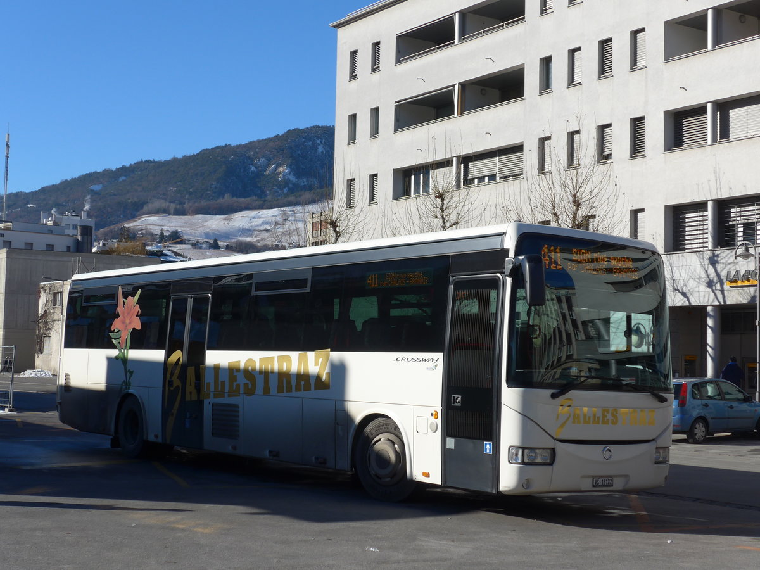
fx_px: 1208
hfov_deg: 34.9
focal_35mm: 55
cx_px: 380
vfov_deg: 26.6
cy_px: 285
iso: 80
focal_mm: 11.3
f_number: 3.4
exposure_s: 1/1600
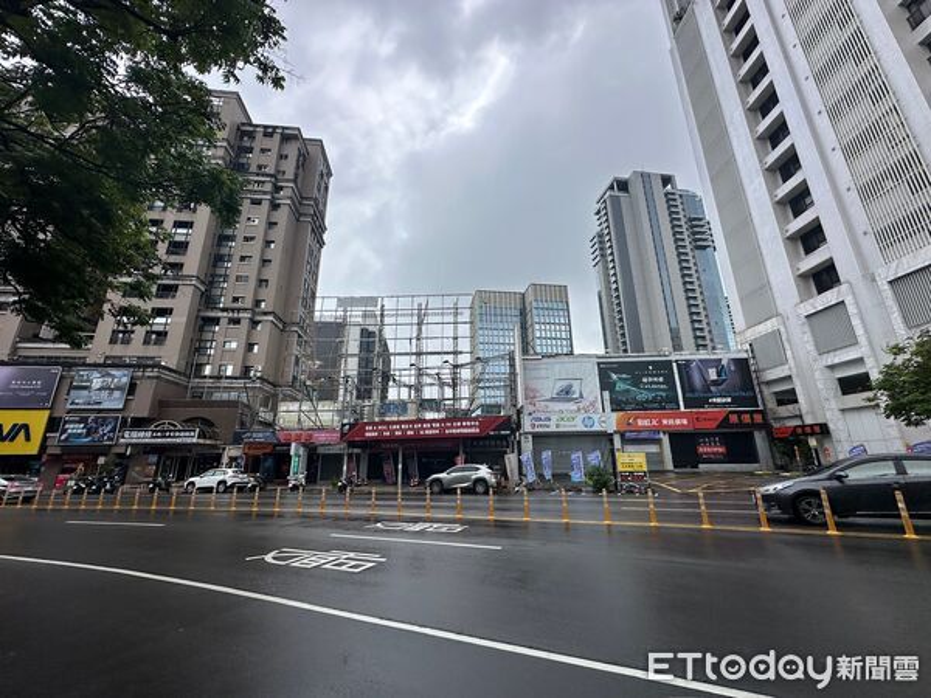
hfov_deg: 102.1
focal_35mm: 14
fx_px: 377
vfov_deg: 85.7
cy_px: 349
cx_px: 466
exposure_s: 1/997
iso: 40
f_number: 2.2
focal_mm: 2.22
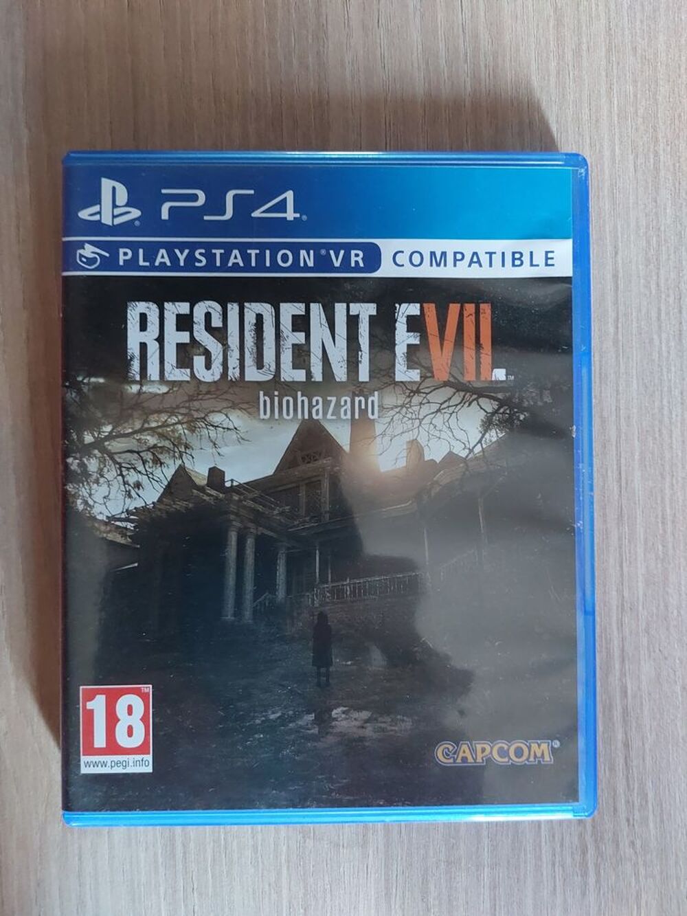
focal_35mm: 24
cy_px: 458
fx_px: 635
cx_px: 344
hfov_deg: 56.8
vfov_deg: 71.6
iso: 640
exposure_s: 1/25
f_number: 1.8
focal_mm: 5.23
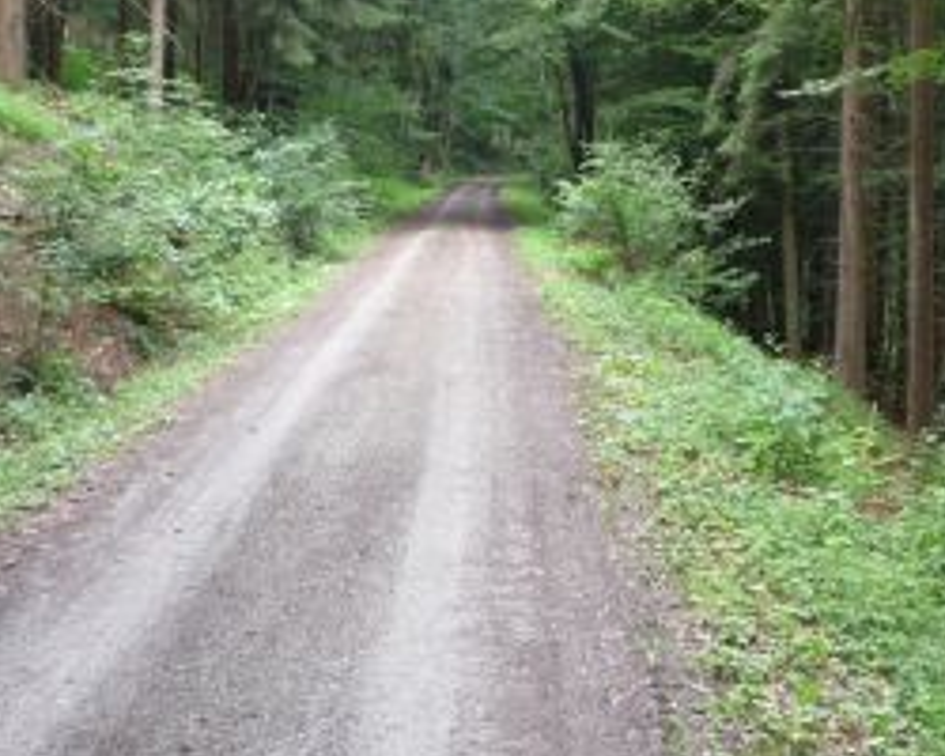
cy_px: 246
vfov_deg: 25.2
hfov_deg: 31.1
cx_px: 662
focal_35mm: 60
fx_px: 1678
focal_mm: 5.2
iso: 125
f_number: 3.3
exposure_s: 1/30
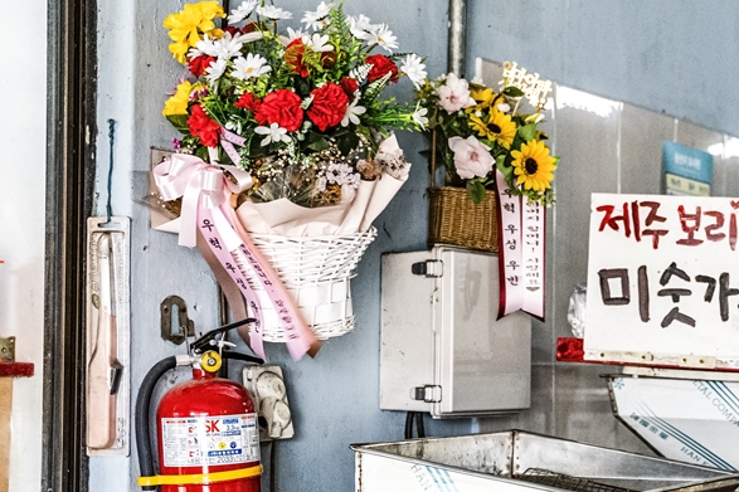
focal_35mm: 81
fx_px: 1666
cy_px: 337
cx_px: 651
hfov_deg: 24.4
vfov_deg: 16.8
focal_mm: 41.1
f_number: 2.8
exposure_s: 1/30
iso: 2000
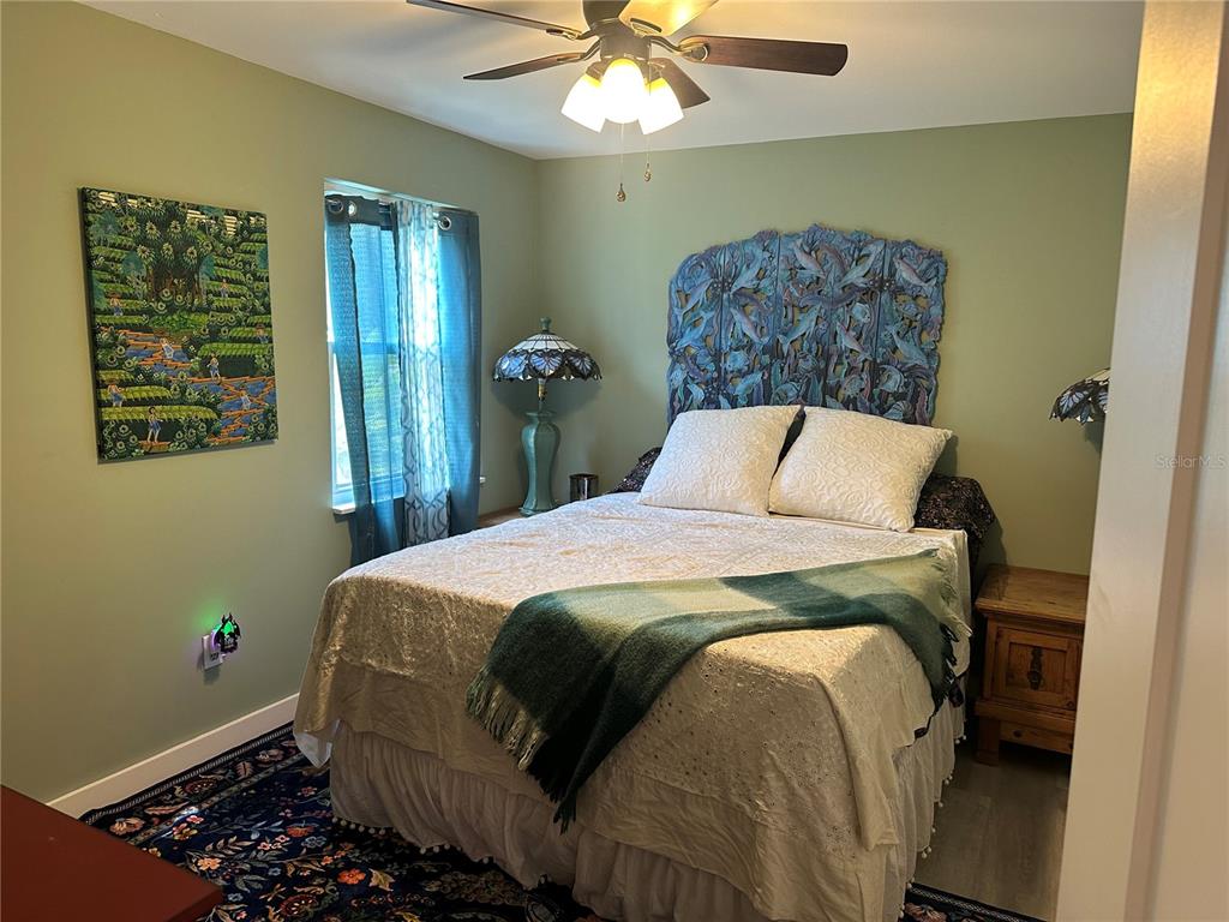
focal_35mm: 24
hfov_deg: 71.6
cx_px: 614
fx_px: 852
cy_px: 461
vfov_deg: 56.8
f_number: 1.78
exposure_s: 1/60
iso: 160
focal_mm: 6.86
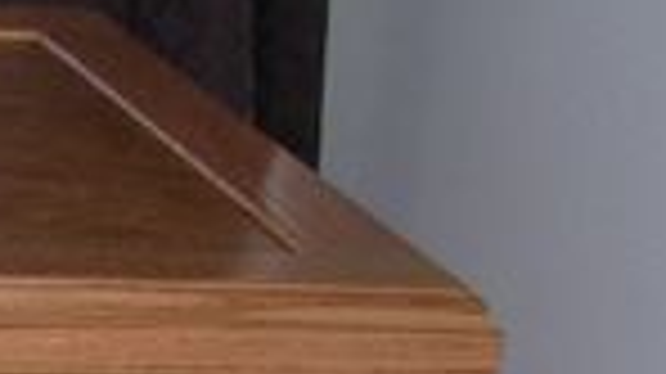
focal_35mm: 179
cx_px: -742
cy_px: 883
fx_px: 3159
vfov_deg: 6.5
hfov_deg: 10.8
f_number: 2.8
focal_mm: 5.8
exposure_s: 1/60.1
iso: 100
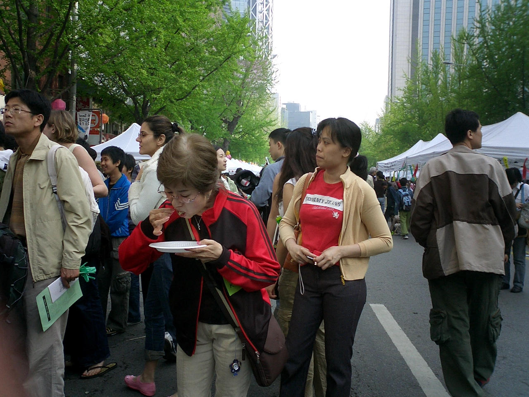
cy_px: 198
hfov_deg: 50.1
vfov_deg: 38.7
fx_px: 565
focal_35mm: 37
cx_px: 264
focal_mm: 5.6
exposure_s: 1/250
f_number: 3.5
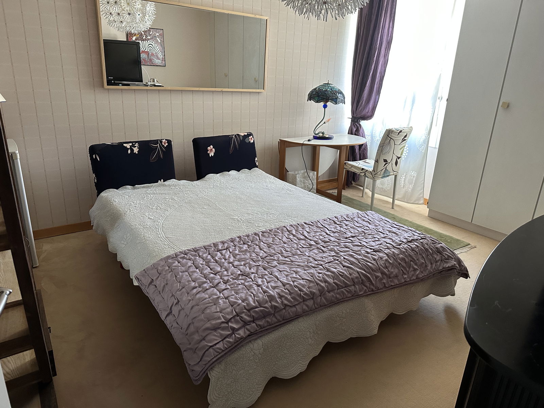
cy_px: 204
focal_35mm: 24
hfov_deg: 71.6
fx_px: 377
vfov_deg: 56.8
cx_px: 272
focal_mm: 6.86
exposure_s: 1/60
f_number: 1.78
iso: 400
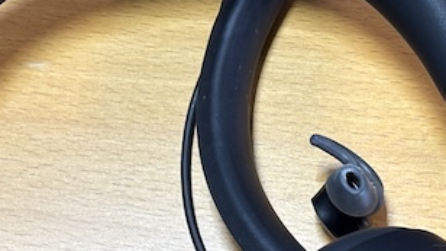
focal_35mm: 147
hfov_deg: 14.6
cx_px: 295
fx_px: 1738
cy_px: 245
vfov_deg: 8.2
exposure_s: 1/33
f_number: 1.6
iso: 125
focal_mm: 5.96
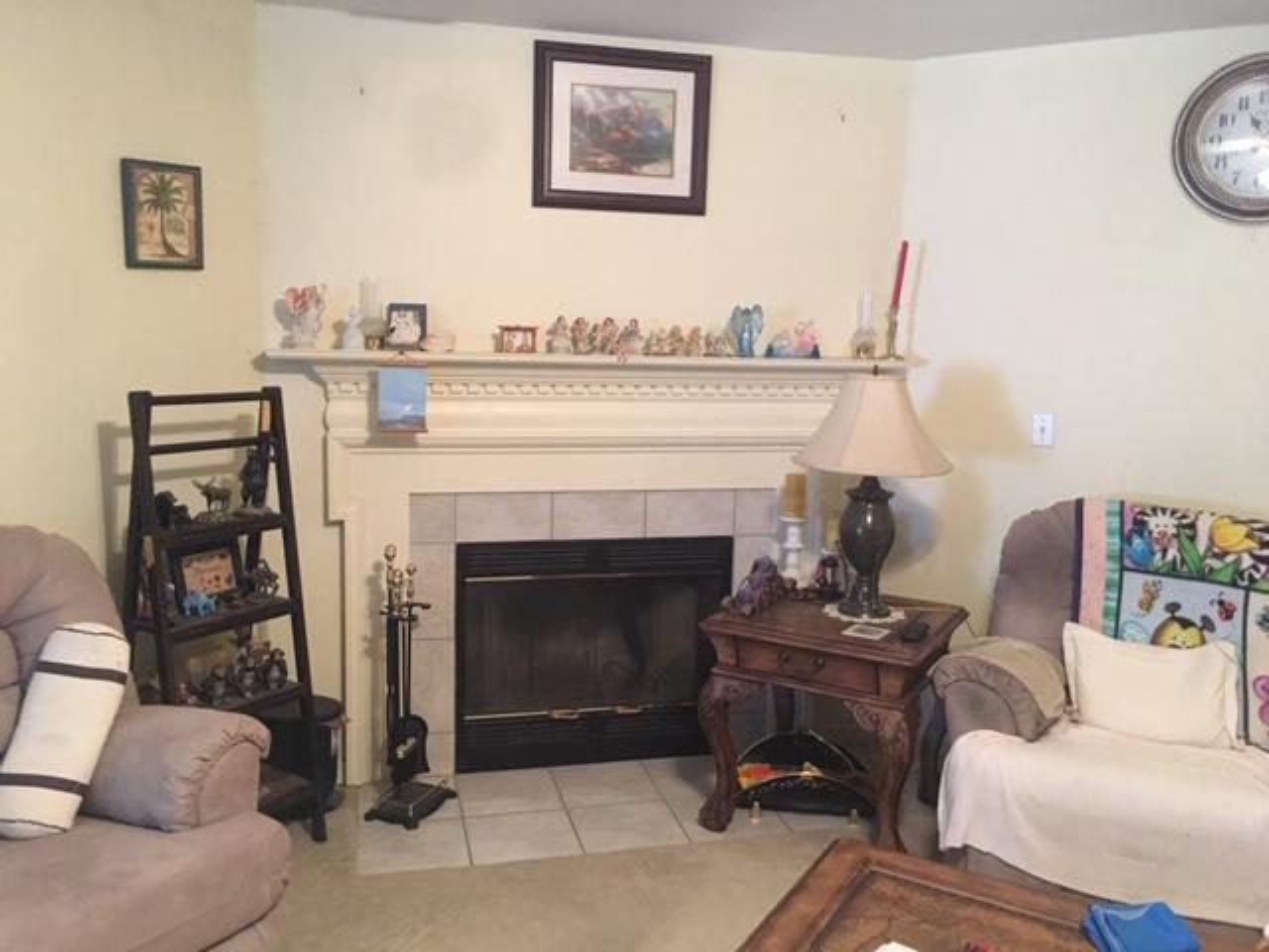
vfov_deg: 48.2
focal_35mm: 29
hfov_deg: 61.7
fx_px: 1063
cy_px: 476
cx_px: 634
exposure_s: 1/4
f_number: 2.2
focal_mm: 4.15
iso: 50
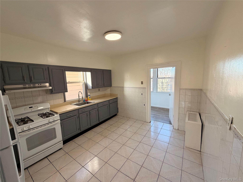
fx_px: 98
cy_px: 91
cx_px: 122
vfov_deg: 85.7
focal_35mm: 14
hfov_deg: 102.1
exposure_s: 1/121
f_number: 2.2
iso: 160
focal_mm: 2.22
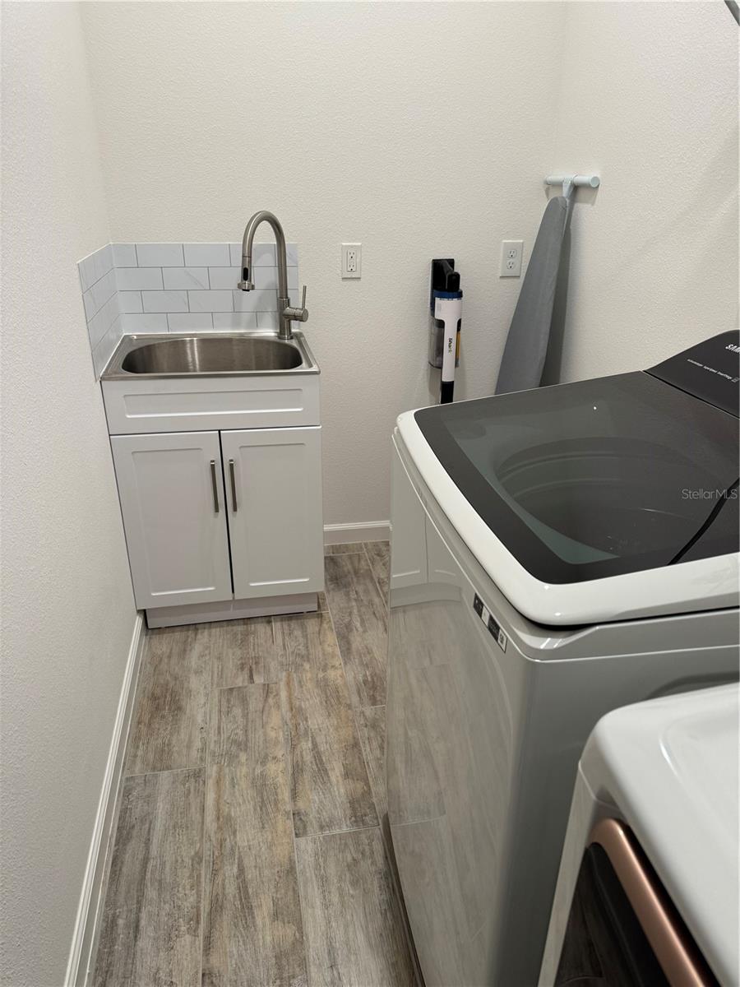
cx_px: 370
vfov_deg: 71.6
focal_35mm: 24
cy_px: 494
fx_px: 684
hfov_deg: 56.8
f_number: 1.78
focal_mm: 6.86
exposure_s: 1/120
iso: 160
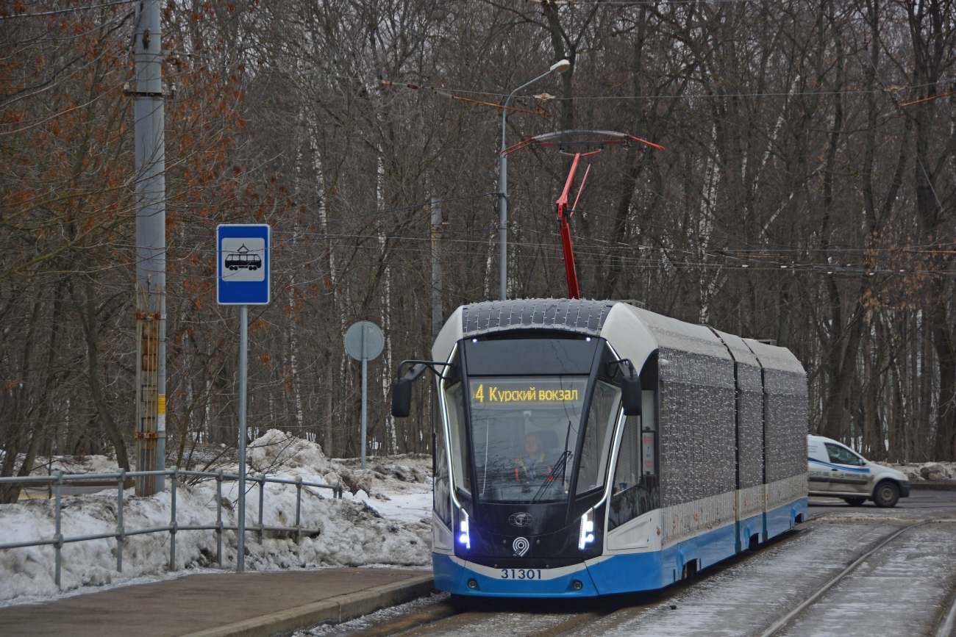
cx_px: 478
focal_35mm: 112
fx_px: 2988
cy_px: 318
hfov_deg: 18.2
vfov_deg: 12.2
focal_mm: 75
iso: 100
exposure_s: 1/100
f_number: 5
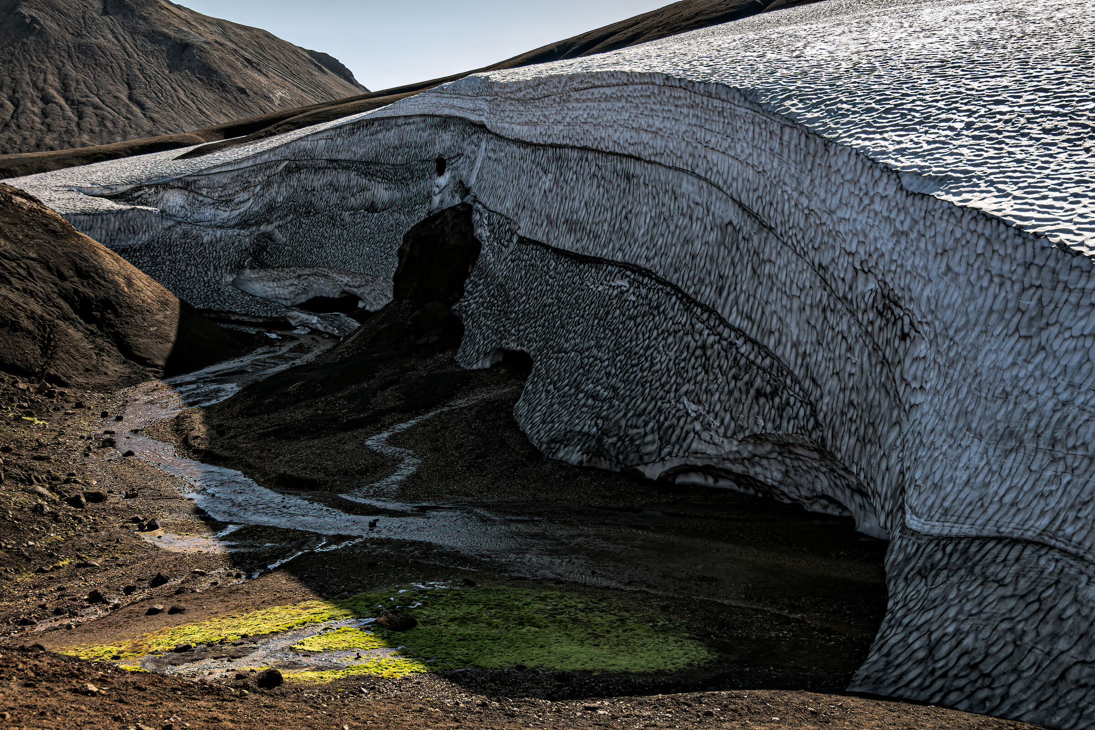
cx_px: 548
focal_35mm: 41
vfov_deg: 32.6
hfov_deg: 47.4
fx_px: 1247
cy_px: 365
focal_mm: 15.28
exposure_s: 1/500
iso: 64
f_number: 4
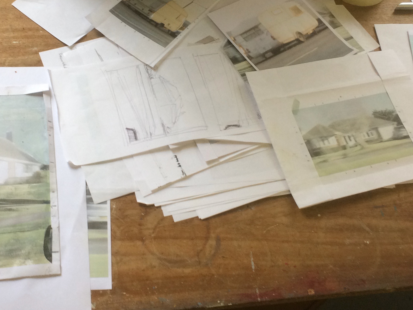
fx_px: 656
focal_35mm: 55
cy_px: 130
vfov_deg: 26.5
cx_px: 174
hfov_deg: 34.9
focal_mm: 4.15
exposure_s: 1/100
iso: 64
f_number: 2.2
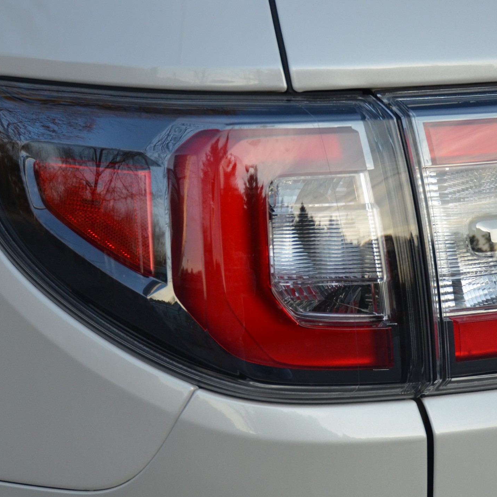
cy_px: 232
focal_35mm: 168
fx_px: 2725
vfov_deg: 10.4
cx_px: 318
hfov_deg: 10.4
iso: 720
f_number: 5
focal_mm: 75
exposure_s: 1/1000
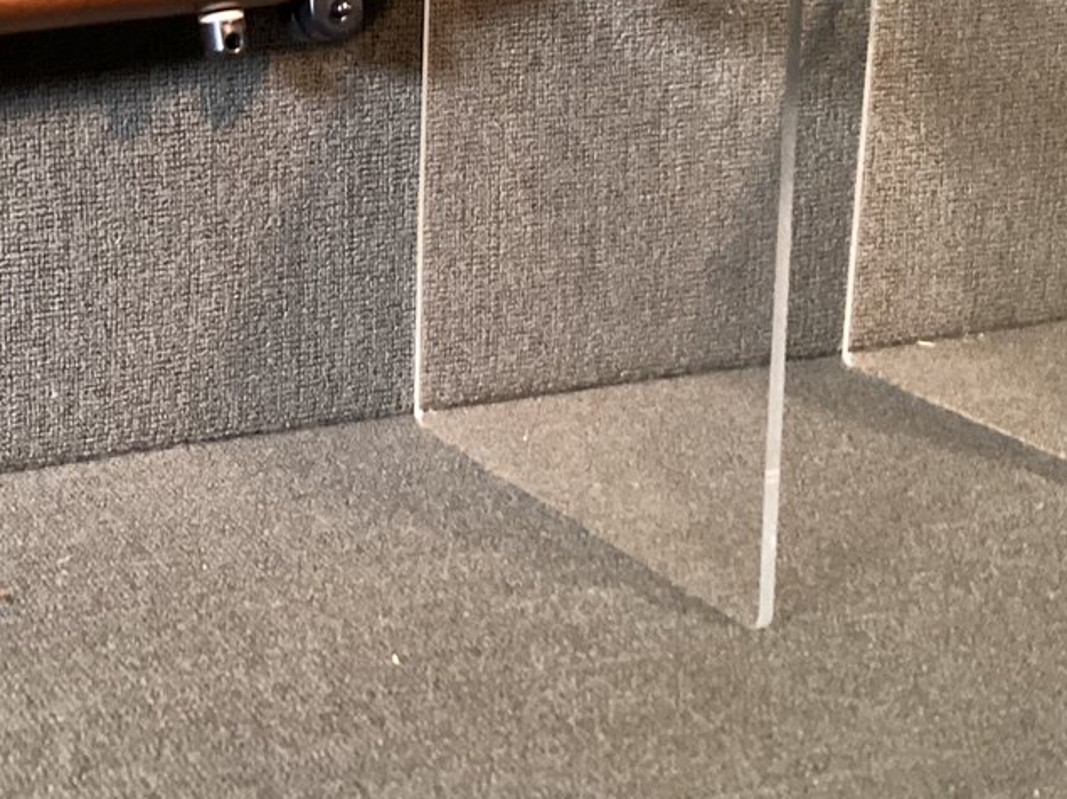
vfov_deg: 19.4
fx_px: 2280
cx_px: 73
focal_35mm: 74
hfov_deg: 25.4
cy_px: 45
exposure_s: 1/33
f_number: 2.4
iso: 320
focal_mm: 3.3
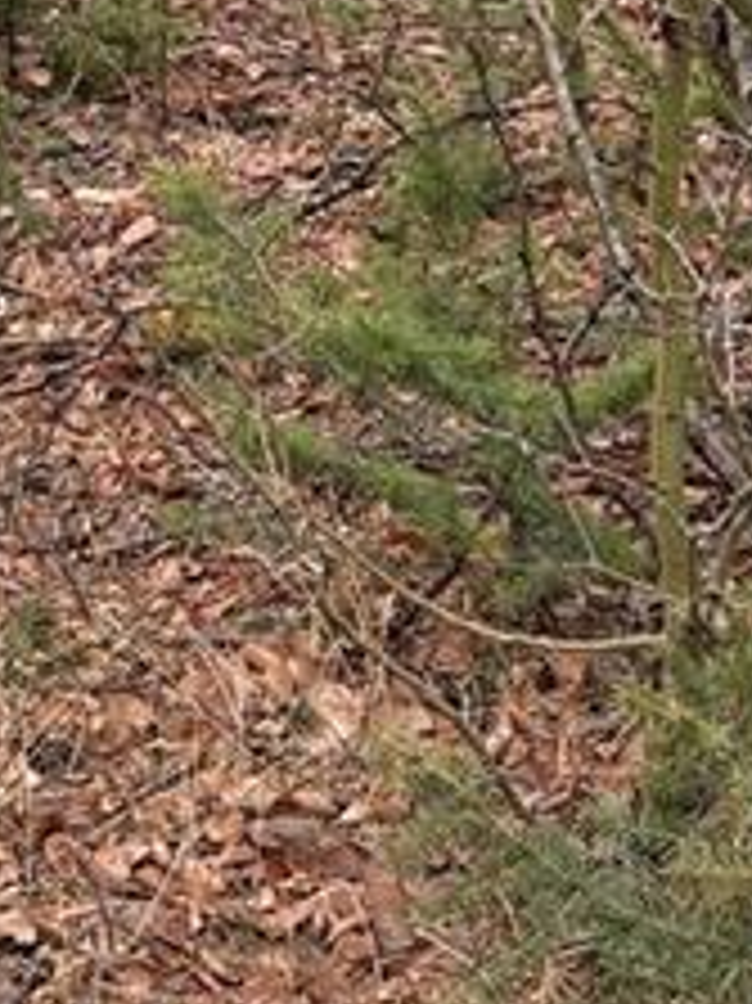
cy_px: -684
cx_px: -257
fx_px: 4059
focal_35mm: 140
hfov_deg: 10.3
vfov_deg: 13.0
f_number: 1.6
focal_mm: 5.96
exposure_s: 1/232
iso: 80
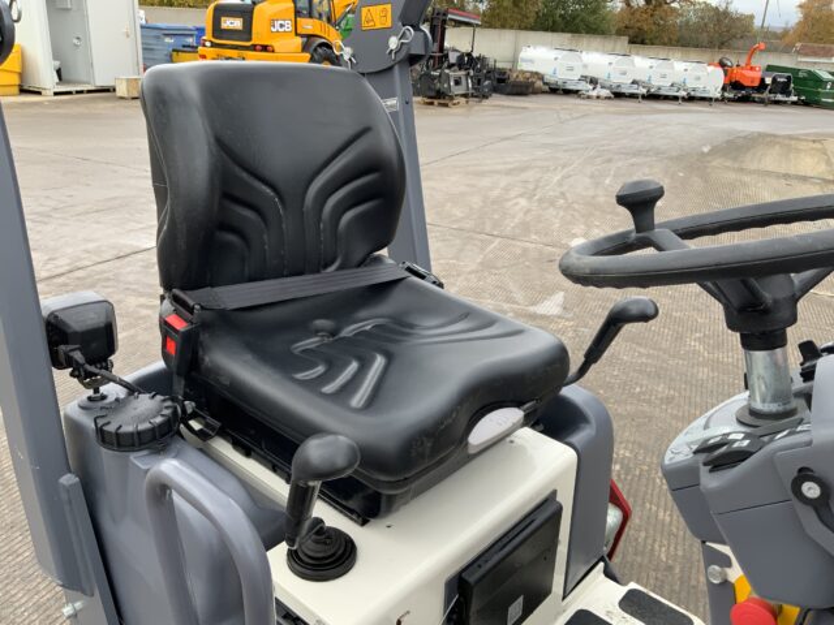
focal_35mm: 29
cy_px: 312
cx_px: 417
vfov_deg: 48.2
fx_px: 699
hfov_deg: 61.7
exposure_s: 1/262
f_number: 1.8
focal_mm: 3
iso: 16
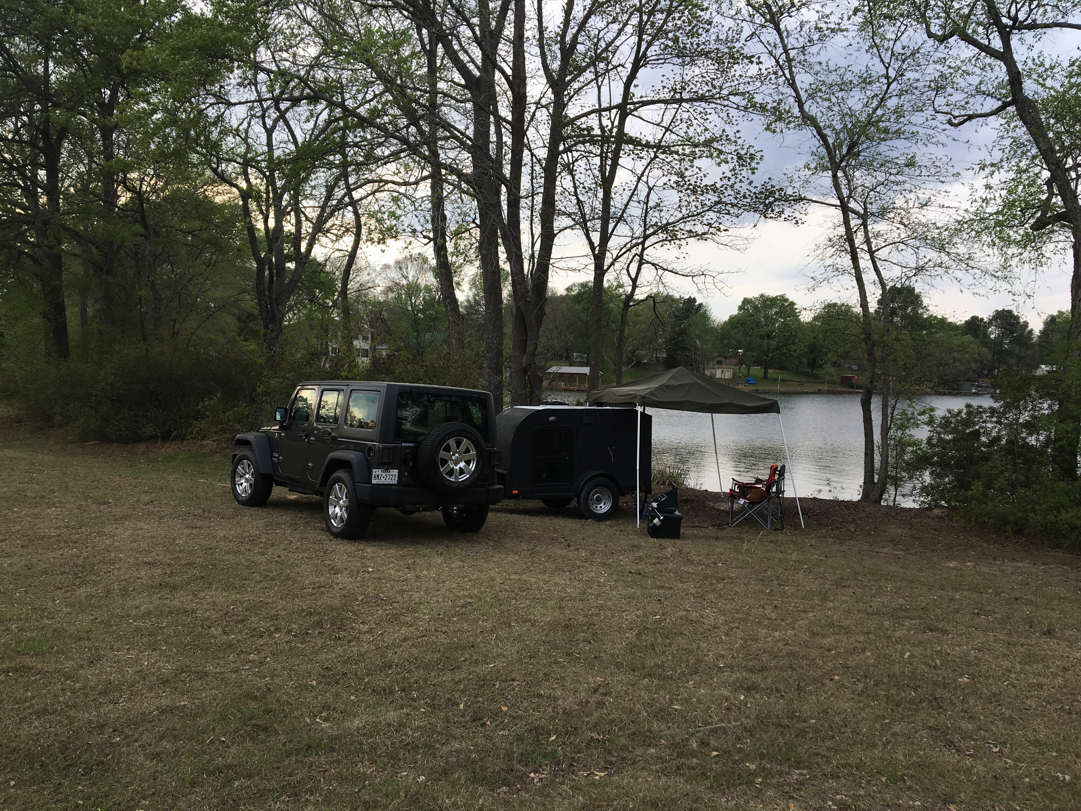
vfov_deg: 48.2
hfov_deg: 61.7
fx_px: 906
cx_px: 540
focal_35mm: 29
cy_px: 406
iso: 25
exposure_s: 1/394
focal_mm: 4.15
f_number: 2.2
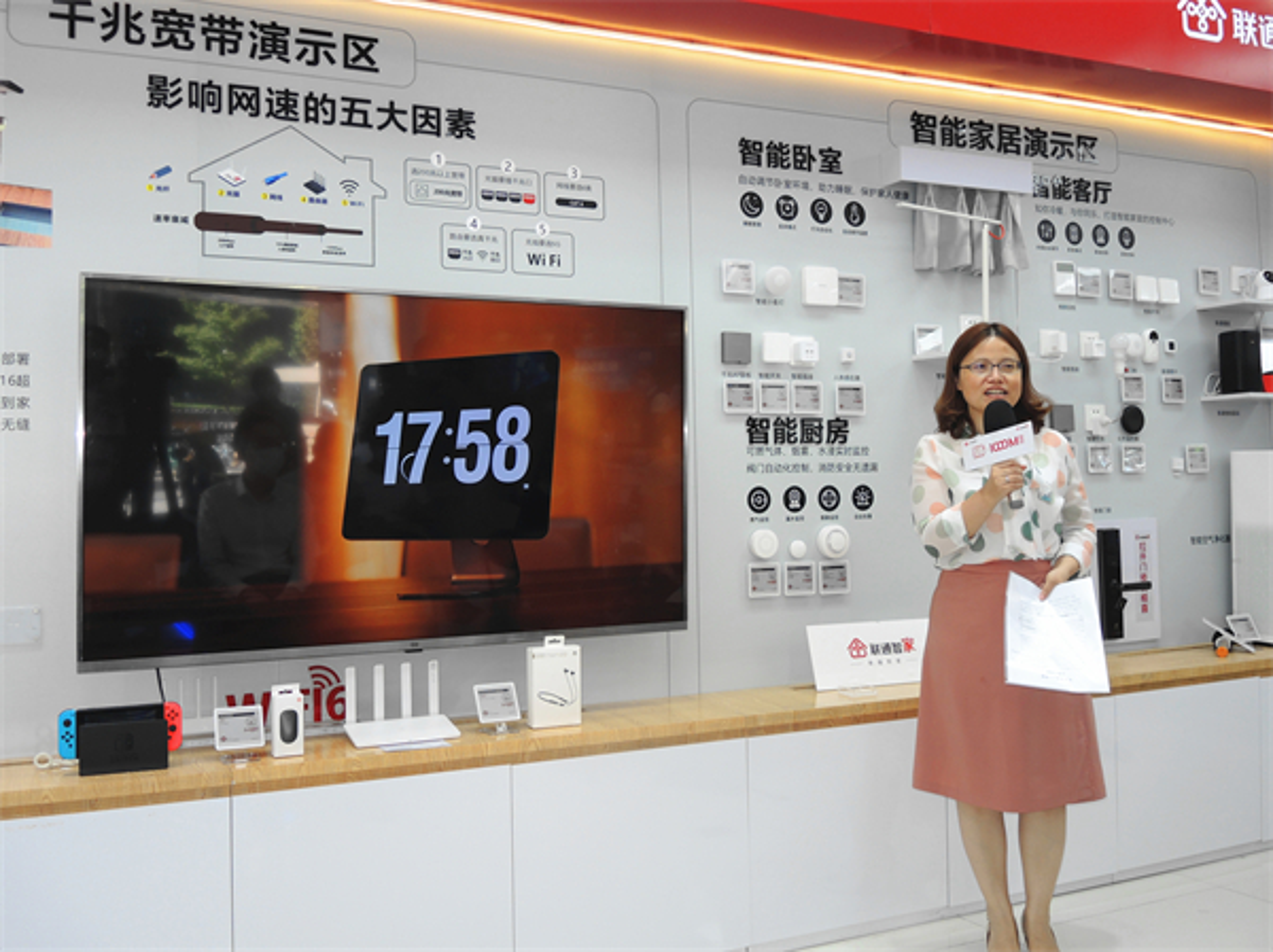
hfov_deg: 60.0
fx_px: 1102
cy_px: 476
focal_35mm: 30
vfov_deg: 46.7
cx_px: 636
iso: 80
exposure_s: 1/60
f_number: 2
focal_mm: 6.5
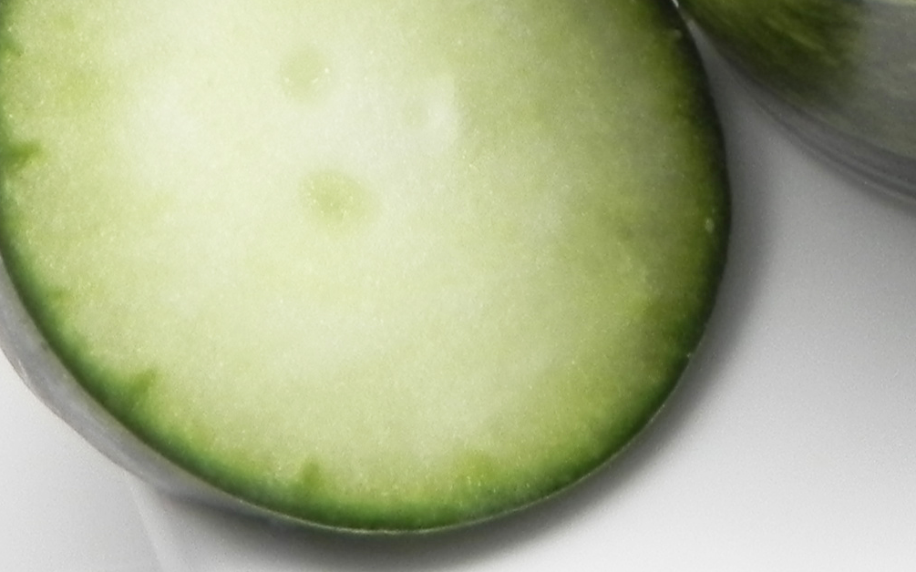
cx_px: 931
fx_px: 3170
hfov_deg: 16.1
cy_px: -454
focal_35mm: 127
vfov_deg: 9.8
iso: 160
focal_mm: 5.9
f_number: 2.8
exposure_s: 1/38.5
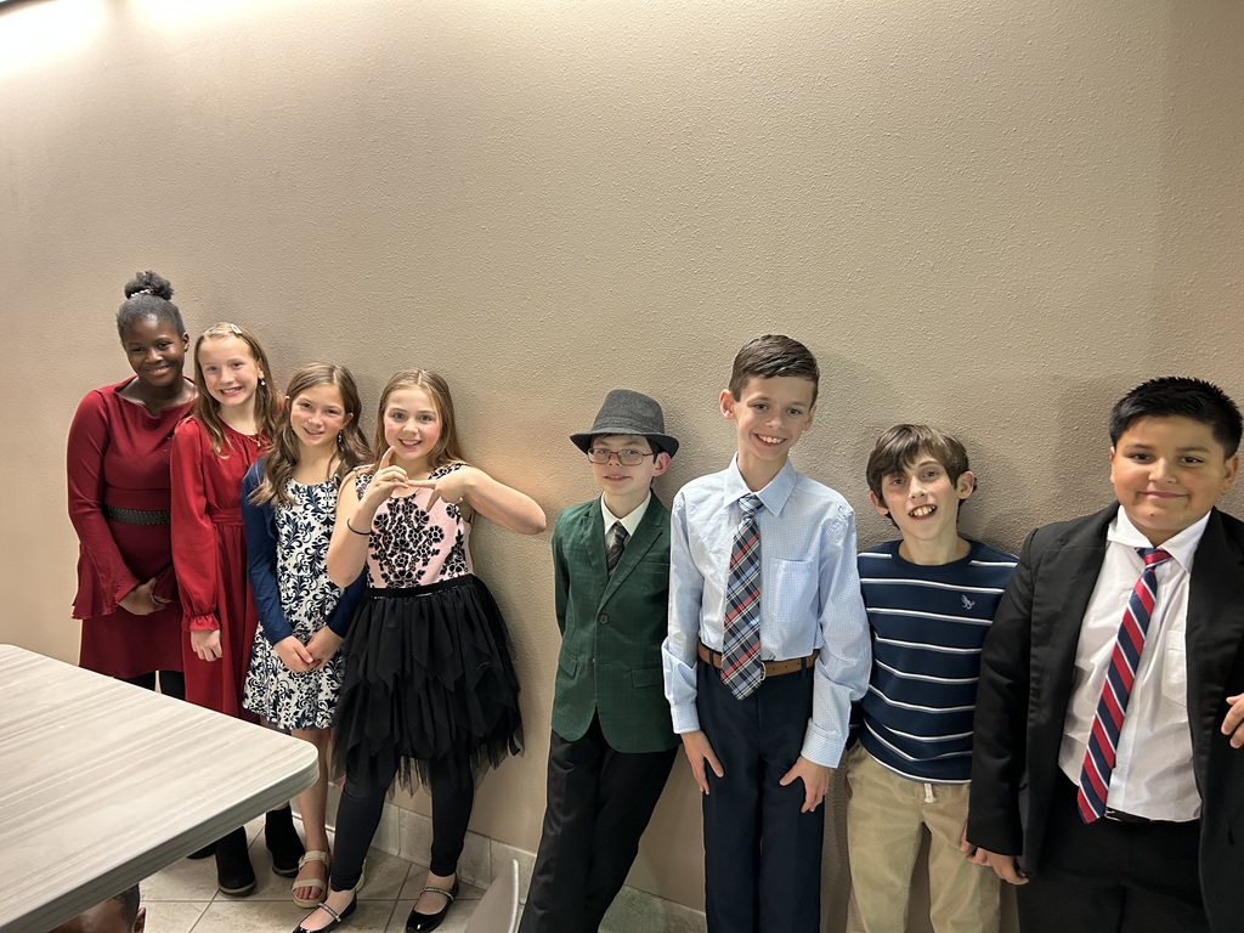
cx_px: 622
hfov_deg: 67.3
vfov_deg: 53.1
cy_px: 466
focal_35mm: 26
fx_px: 934
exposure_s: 1/60
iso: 200
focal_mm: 5.7
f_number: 1.5
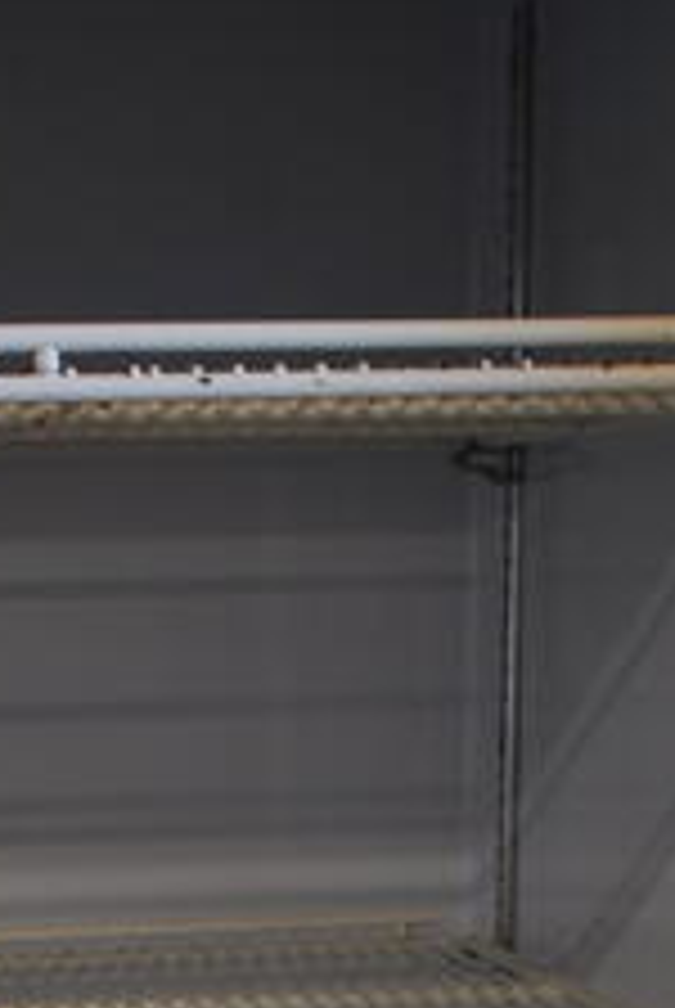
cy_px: 1676
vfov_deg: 16.3
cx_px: 158
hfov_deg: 12.4
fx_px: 3084
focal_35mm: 110
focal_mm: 18
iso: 250
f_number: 3.5
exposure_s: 1/30
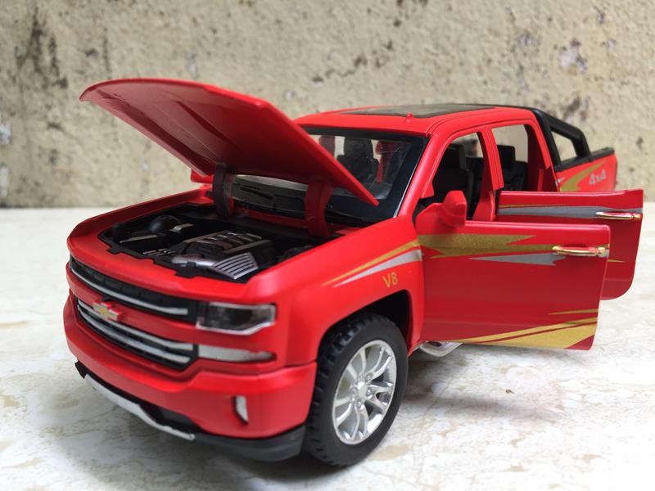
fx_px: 549
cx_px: 328
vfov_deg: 48.2
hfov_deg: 61.7
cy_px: 246
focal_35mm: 29
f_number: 2.2
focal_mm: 4.15
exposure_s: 1/100
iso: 40
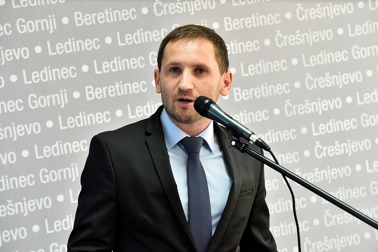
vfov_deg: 11.1
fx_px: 1291
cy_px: 126
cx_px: 188
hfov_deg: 16.7
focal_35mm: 123
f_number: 6.3
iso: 6400
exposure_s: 1/250
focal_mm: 122
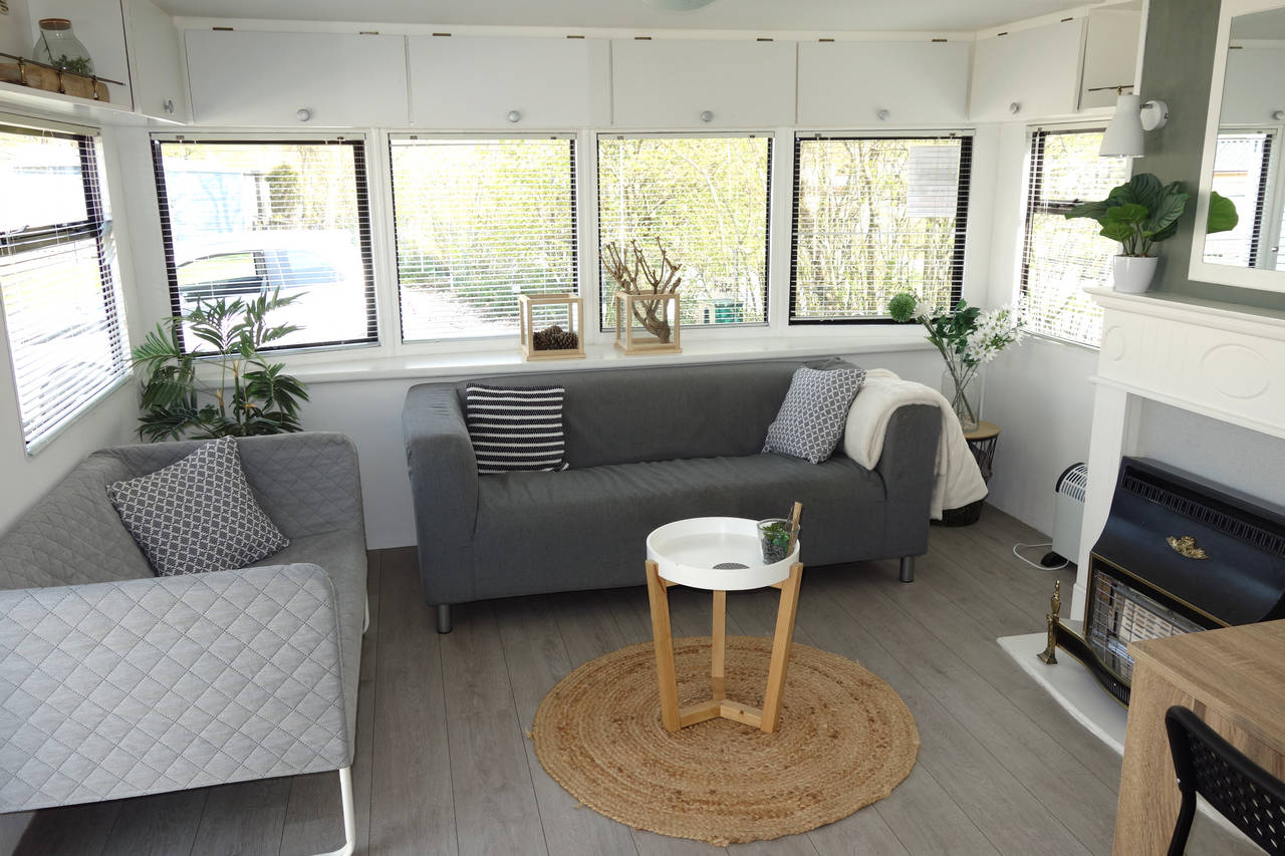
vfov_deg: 46.4
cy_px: 428
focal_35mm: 28
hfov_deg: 65.5
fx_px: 999
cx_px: 642
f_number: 4.5
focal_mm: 10.4
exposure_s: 1/100
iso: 125
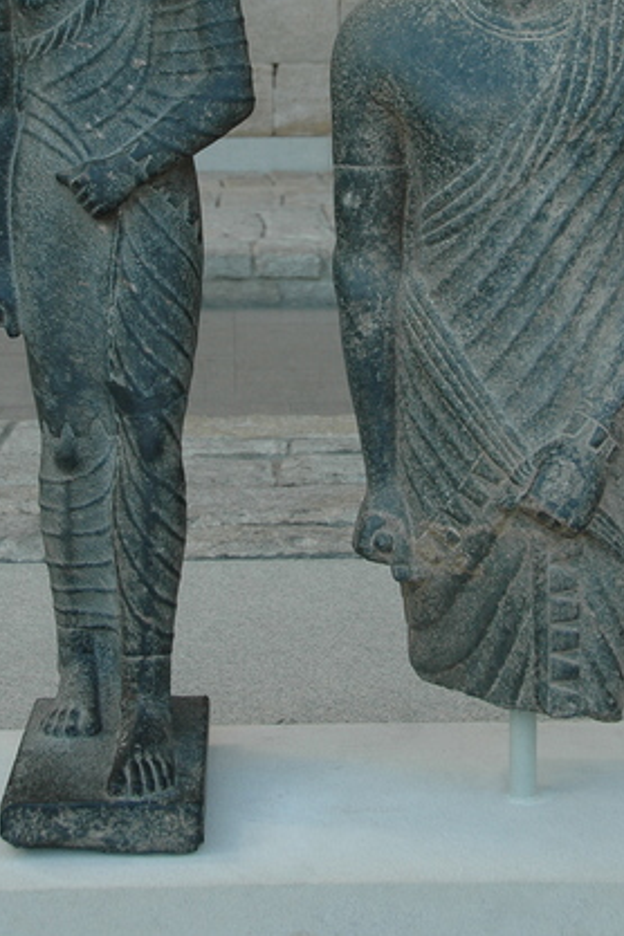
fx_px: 1976
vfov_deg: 26.2
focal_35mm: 76
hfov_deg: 17.9
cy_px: 199
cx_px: 278
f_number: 5.6
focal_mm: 32
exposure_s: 1/125
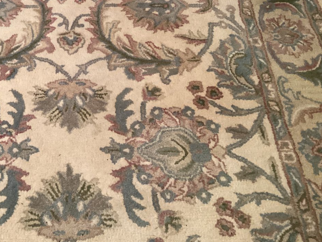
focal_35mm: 50
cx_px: 72
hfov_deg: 37.0
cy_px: 50
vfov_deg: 28.5
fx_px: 465
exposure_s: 1/30
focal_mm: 3.3
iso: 400
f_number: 2.4
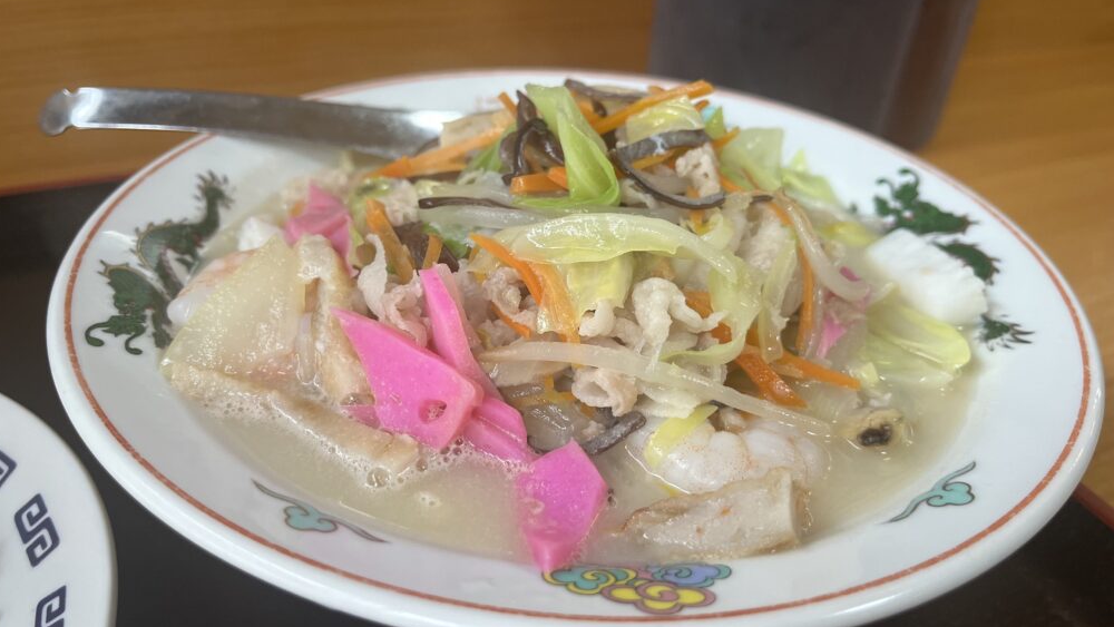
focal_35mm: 29
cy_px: 329
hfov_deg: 66.0
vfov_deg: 40.2
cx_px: 545
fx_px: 857
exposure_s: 1/101
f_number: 1.6
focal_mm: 5.1
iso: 80
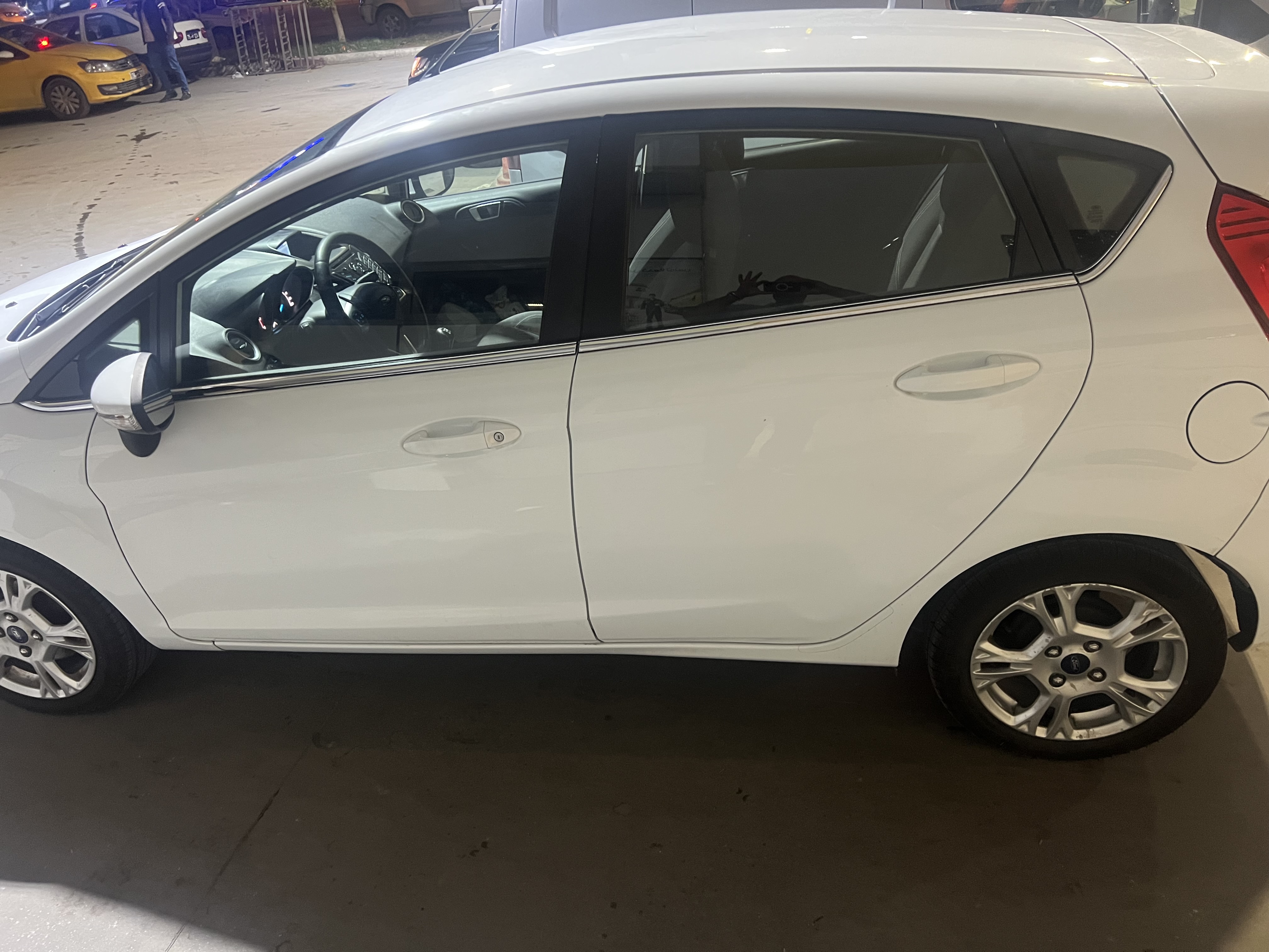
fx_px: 953
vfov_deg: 53.1
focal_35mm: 26
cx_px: 634
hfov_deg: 67.3
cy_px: 476
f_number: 1.5
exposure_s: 1/33
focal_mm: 5.7
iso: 400
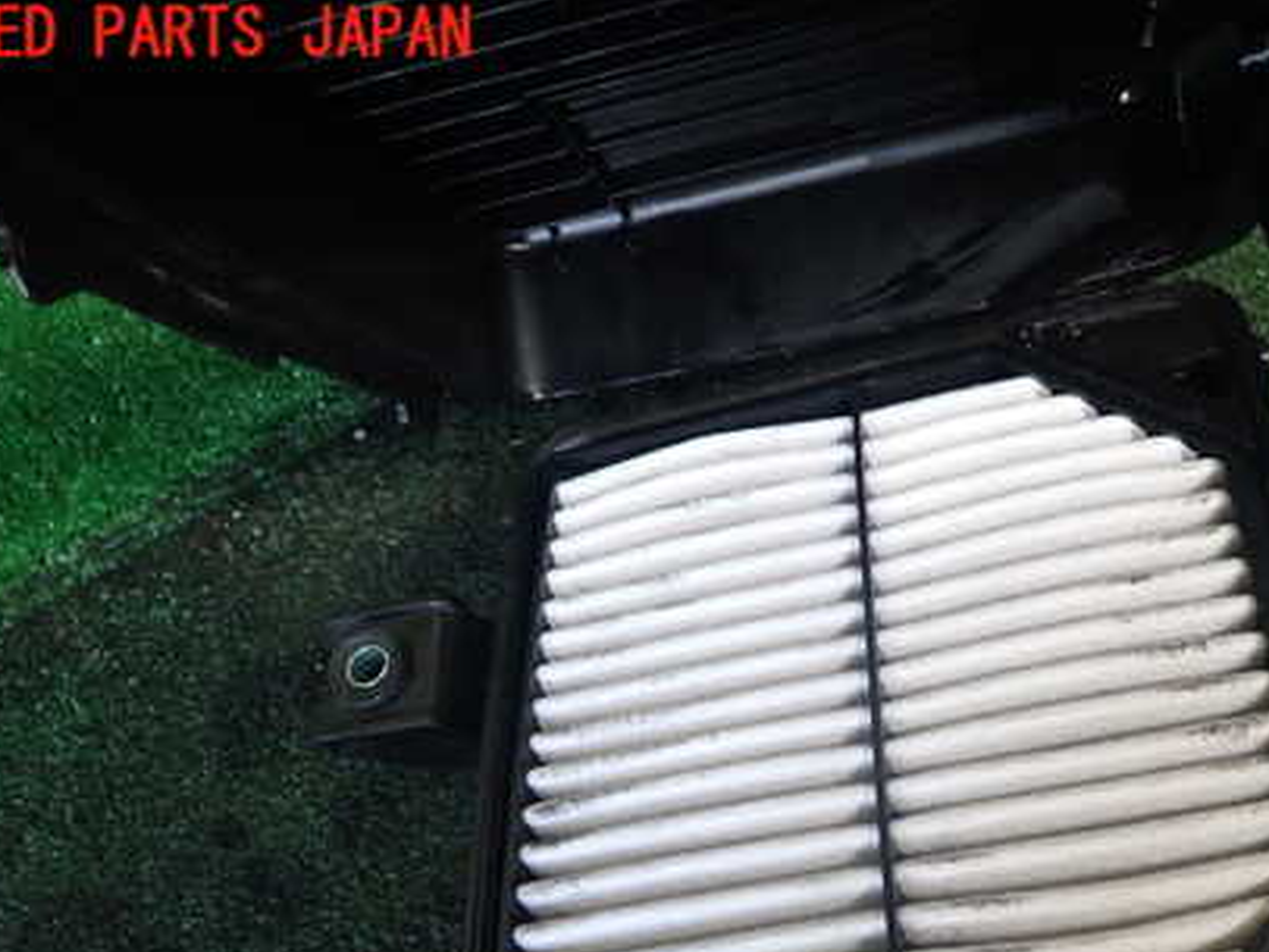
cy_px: 701
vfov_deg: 37.8
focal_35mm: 37
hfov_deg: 49.3
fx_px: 1357
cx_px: 843
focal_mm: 4.5
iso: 200
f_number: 2
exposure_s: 1/60
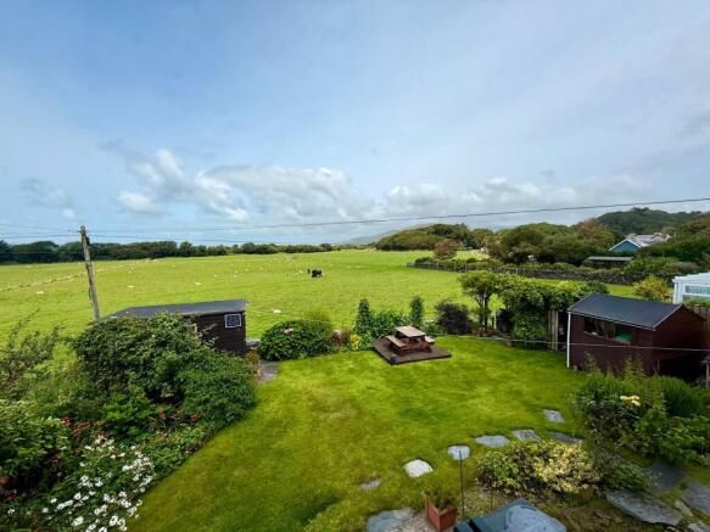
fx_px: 287
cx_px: 355
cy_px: 266
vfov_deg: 85.7
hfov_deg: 102.1
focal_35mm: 14
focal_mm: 2.22
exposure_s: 1/2506
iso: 50
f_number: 2.2
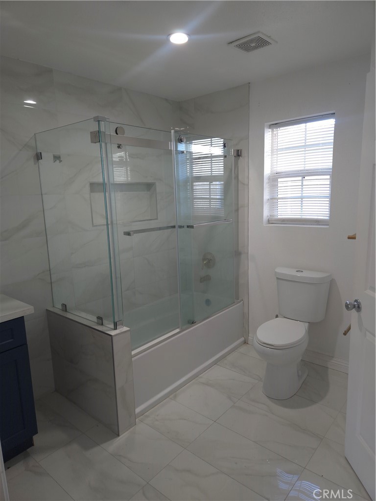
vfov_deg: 73.9
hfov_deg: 58.9
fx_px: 333
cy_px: 250
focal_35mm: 23
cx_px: 188
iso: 50
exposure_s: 1/24
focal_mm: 5.4
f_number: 1.8
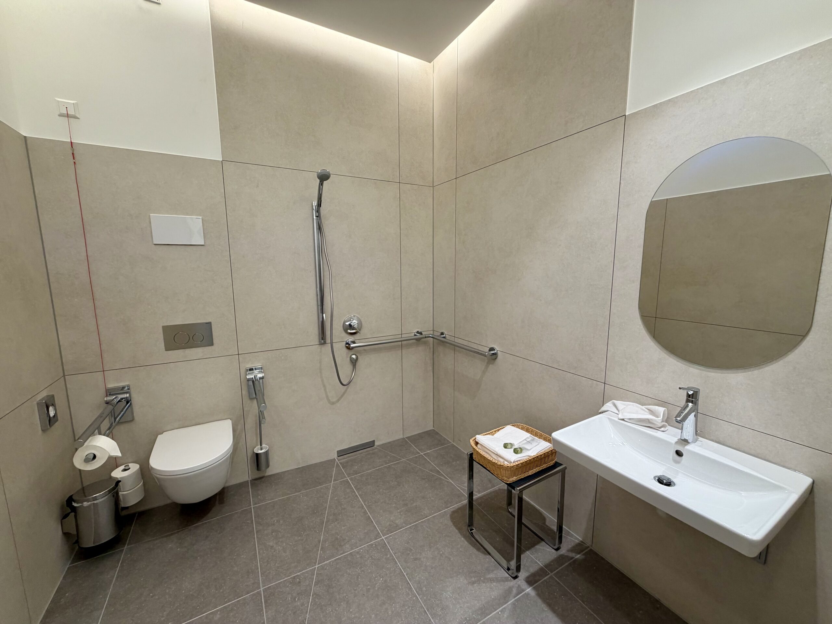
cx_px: 416
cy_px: 312
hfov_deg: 102.1
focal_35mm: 14
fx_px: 336
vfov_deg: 85.7
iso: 100
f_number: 2.2
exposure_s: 1/100
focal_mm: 2.22
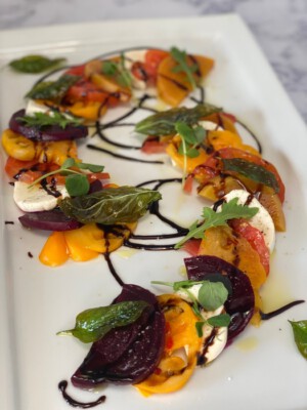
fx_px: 615
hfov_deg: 28.0
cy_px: 205
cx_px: 154
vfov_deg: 36.8
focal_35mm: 52
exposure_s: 1/122
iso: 100
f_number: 2
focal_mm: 6
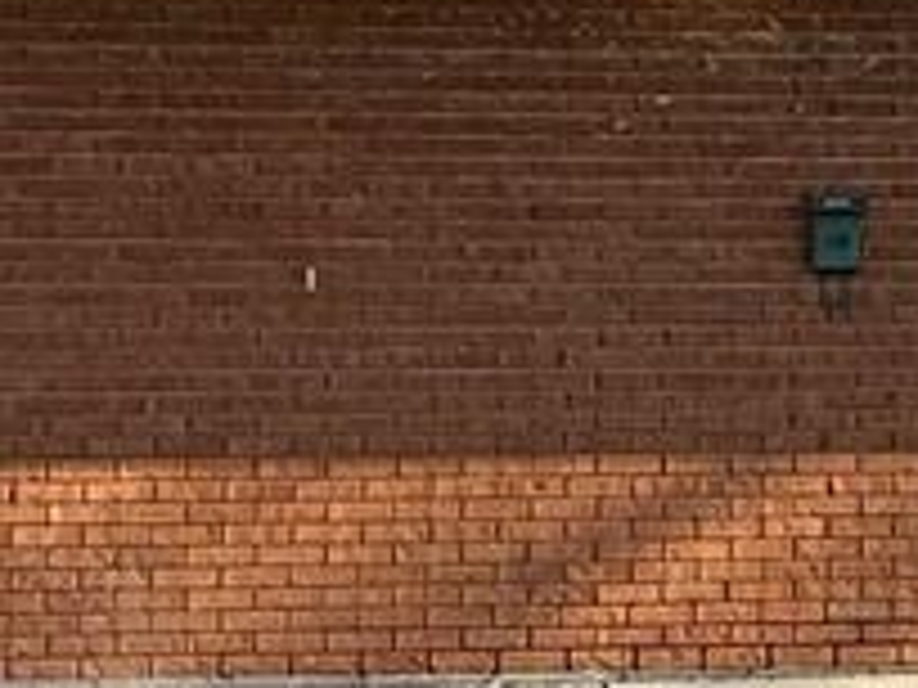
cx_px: 927
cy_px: 112
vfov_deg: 13.4
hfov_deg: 17.5
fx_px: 2917
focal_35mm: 110
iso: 50
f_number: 2.2
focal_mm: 2.22
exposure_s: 1/574
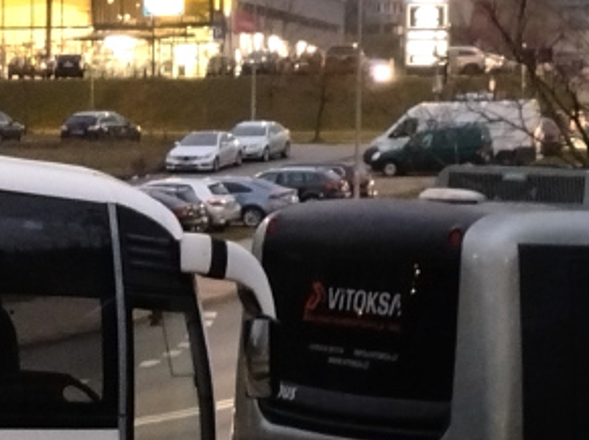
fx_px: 3128
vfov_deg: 8.1
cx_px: -668
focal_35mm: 184
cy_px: 238
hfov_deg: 9.8
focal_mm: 5.31
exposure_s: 1/17
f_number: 1.7
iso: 800
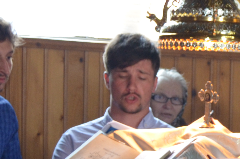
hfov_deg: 12.7
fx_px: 998
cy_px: 189
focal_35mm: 150
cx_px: 412
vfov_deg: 9.0
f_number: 3.5
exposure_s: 1/60
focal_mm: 22
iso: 720
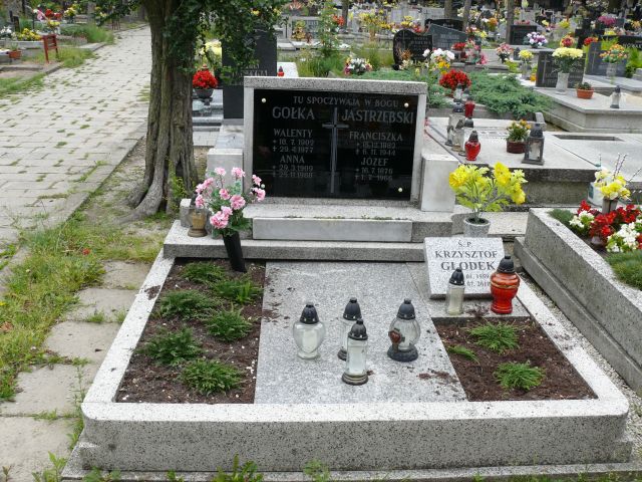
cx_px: 321
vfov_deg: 40.7
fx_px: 649
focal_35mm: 35
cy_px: 241
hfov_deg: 52.6
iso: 100
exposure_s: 1/200
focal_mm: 7.4
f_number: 4
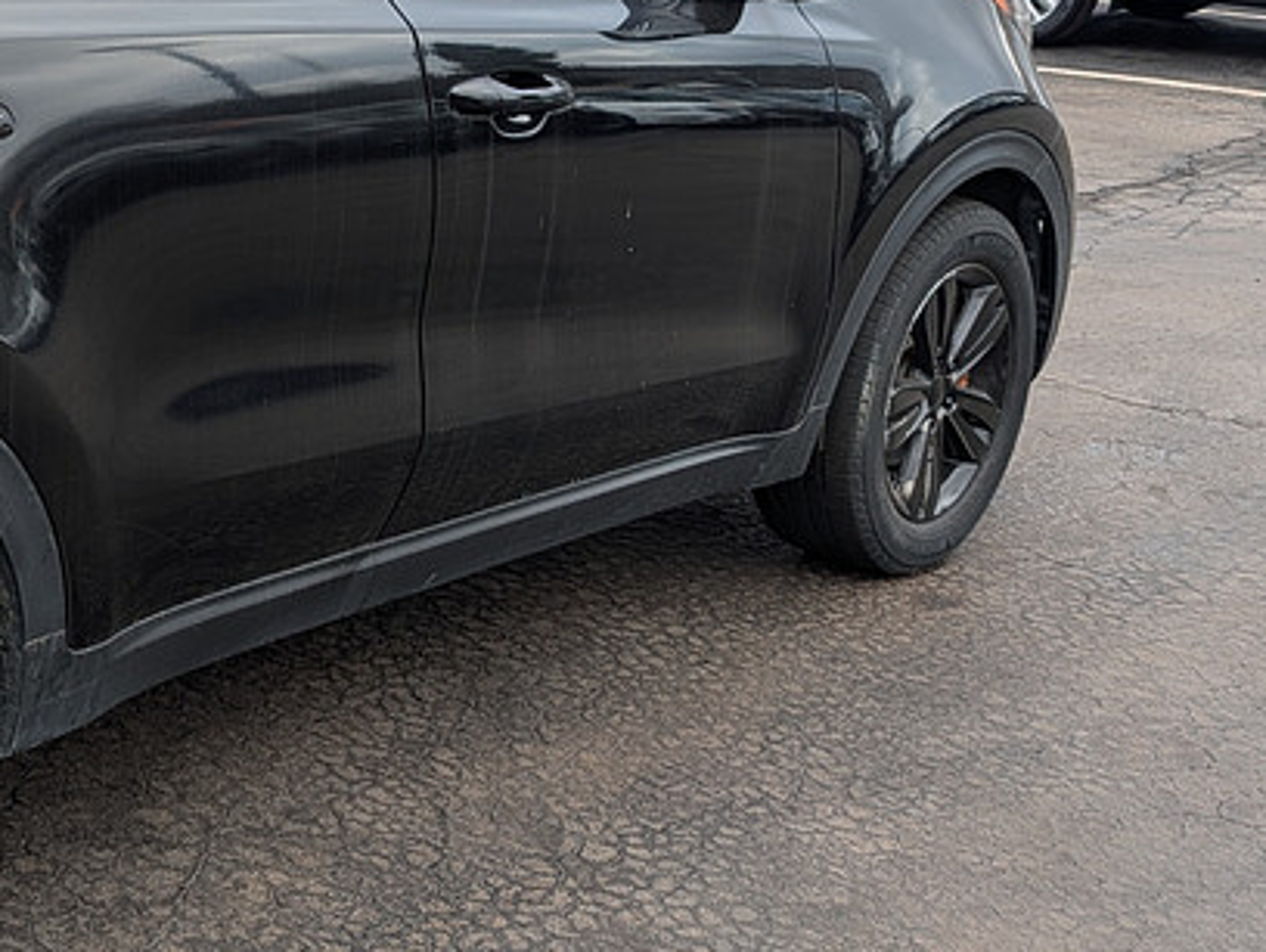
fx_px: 2197
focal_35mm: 60
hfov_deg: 29.3
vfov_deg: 24.0
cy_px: 158
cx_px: -90
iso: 20
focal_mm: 6.9
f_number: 1.68
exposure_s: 1/200
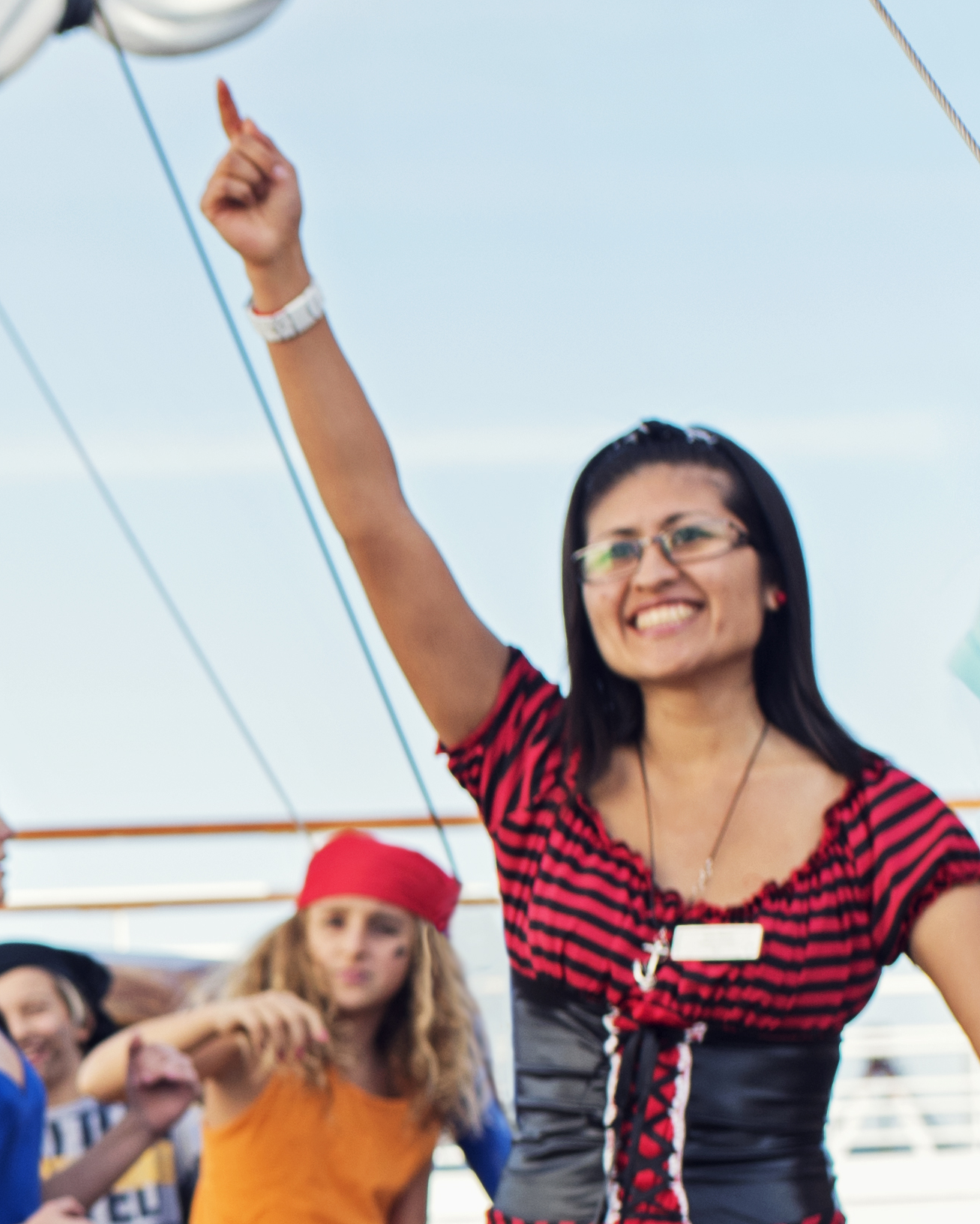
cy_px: 1325
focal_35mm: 148
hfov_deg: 10.1
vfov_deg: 12.8
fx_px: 5366
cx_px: -489
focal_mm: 35
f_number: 3.2
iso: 160
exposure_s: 1/640
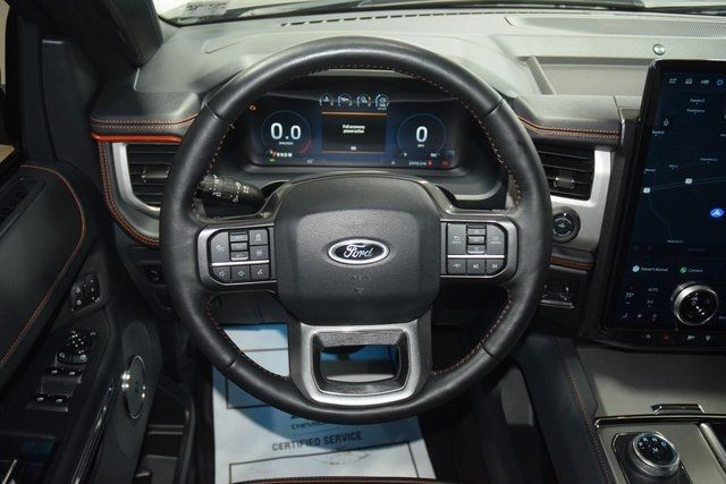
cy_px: 242
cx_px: 363
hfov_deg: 57.2
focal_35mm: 33
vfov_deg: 40.0
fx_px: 666
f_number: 3.5
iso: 2000
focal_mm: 22
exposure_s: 1/30
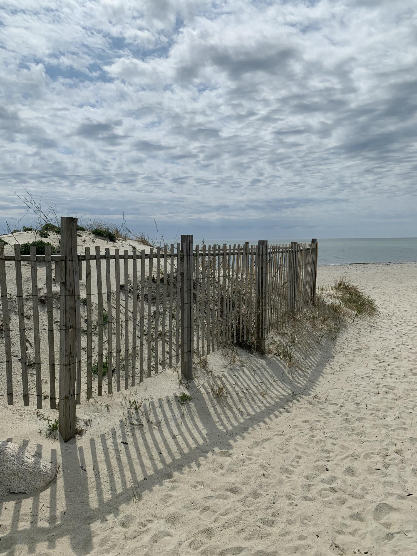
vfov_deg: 67.3
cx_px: 208
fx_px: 418
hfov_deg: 53.1
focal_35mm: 26
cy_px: 278
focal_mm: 4.25
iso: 25
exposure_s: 1/9524
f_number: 1.8
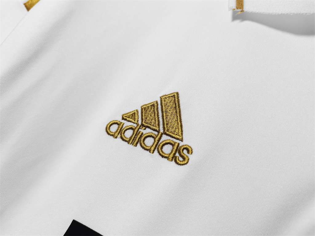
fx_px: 237
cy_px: 118
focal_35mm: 26
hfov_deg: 67.3
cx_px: 158
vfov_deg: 53.1
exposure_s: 1/100
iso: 125
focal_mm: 5.58
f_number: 1.8
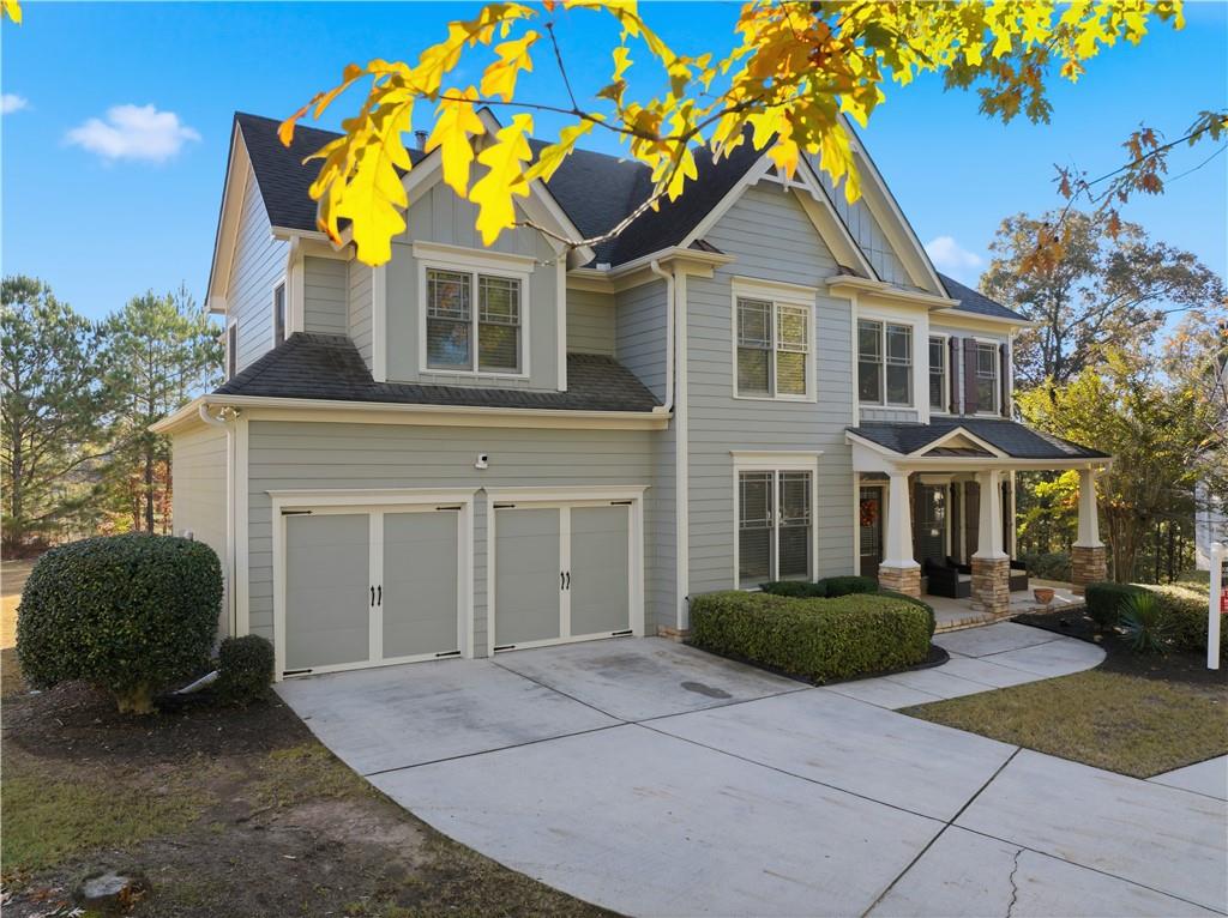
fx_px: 851
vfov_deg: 56.7
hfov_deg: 71.6
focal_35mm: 24
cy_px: 459
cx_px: 614
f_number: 4.5
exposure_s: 1/120
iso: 100
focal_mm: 12.3
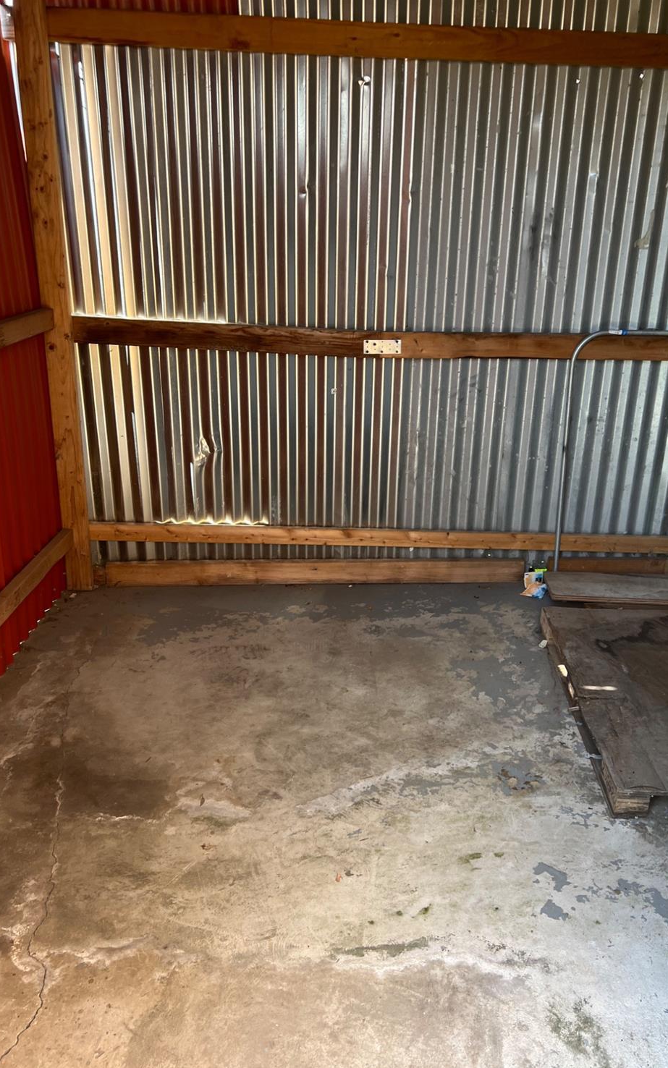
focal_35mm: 28
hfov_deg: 44.5
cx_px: 366
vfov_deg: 66.5
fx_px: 815
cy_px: 542
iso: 40
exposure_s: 1/121
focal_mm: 5.7
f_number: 1.5
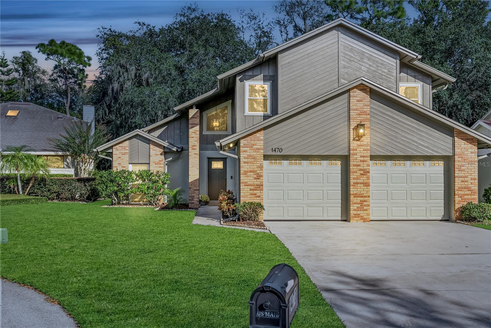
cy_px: 164
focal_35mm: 34
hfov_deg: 55.1
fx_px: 471
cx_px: 246
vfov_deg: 38.4
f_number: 7.1
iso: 320
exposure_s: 1/500
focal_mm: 34.5
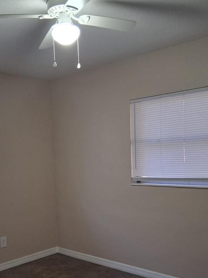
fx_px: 345
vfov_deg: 43.4
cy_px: 182
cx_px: 81
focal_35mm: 43
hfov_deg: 33.4
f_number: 1.8
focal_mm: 3.98
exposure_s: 1/60
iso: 250
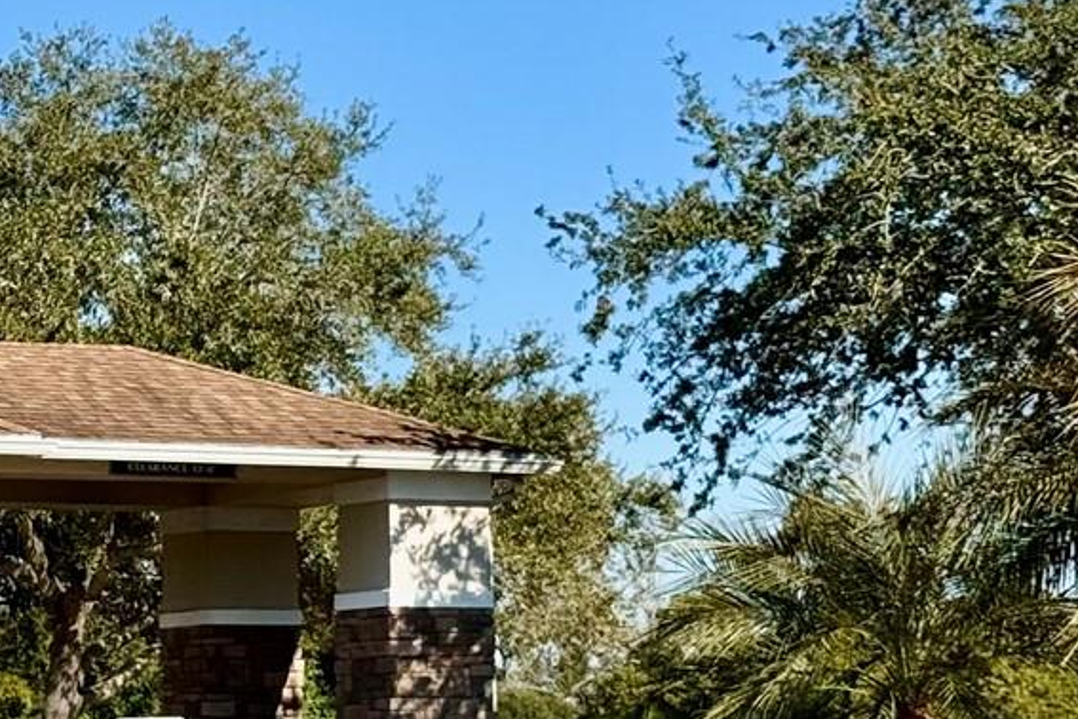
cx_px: -74
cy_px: 590
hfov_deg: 14.3
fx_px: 4222
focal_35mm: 141
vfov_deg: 9.7
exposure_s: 1/4587
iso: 64
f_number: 1.78
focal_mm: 6.76
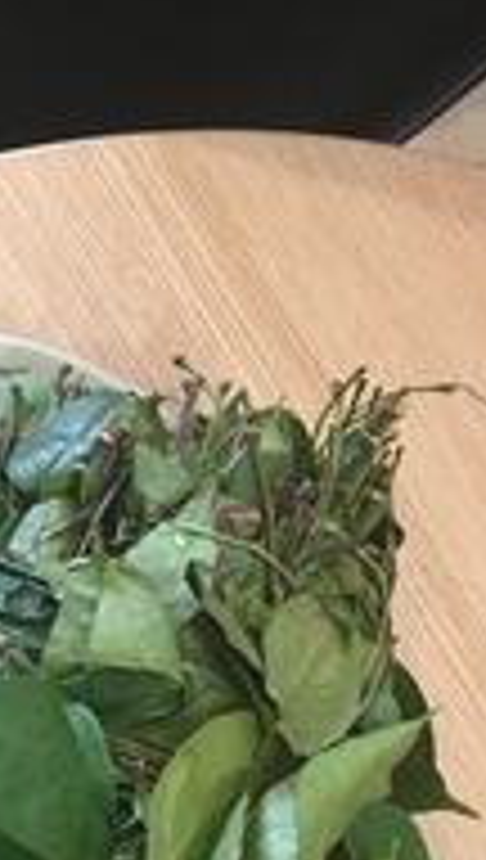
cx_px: -14
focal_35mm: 66
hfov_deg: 17.8
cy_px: 828
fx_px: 1506
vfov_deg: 30.0
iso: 400
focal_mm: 4.15
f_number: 2.2
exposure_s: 1/17
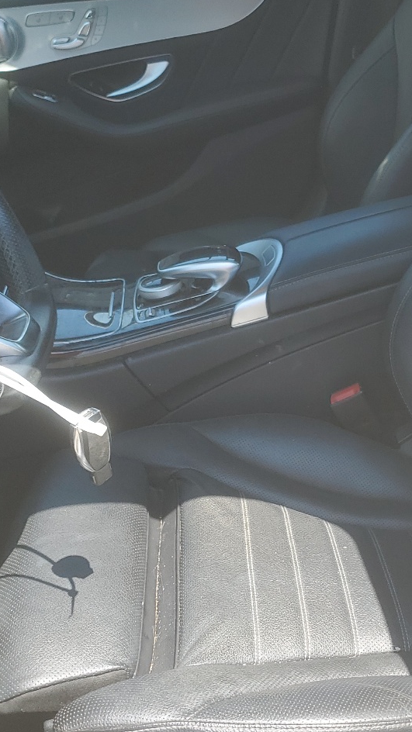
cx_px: 313
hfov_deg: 24.6
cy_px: 375
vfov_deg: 42.9
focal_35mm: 48
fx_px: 932
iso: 50
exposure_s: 1/625
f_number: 1.5
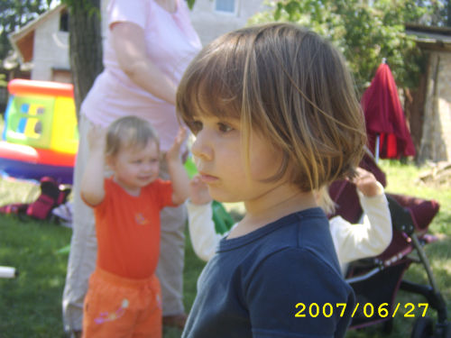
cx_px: 226
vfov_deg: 31.5
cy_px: 169
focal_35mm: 46
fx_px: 599
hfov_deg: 41.2
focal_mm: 11.93
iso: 71
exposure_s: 1/210
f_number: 3.5
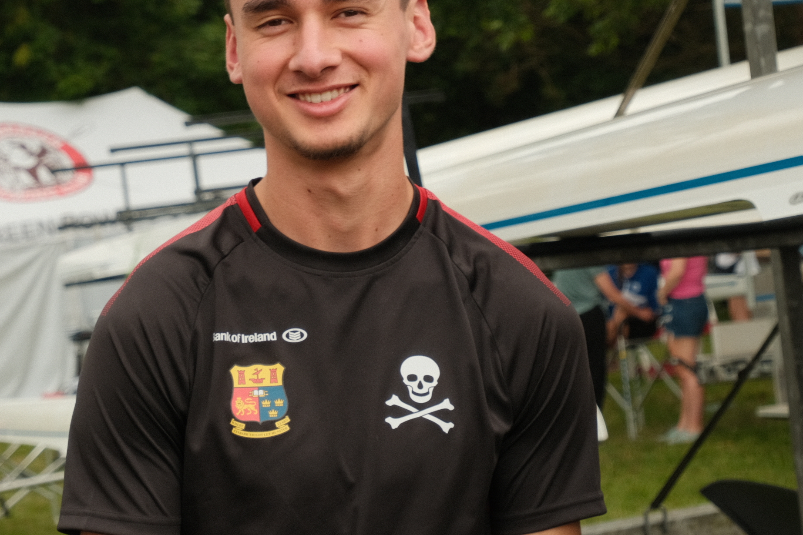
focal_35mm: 115
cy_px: 108
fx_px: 2565
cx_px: 384
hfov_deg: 17.8
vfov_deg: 11.9
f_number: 5.6
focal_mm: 45
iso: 320
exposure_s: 1/210
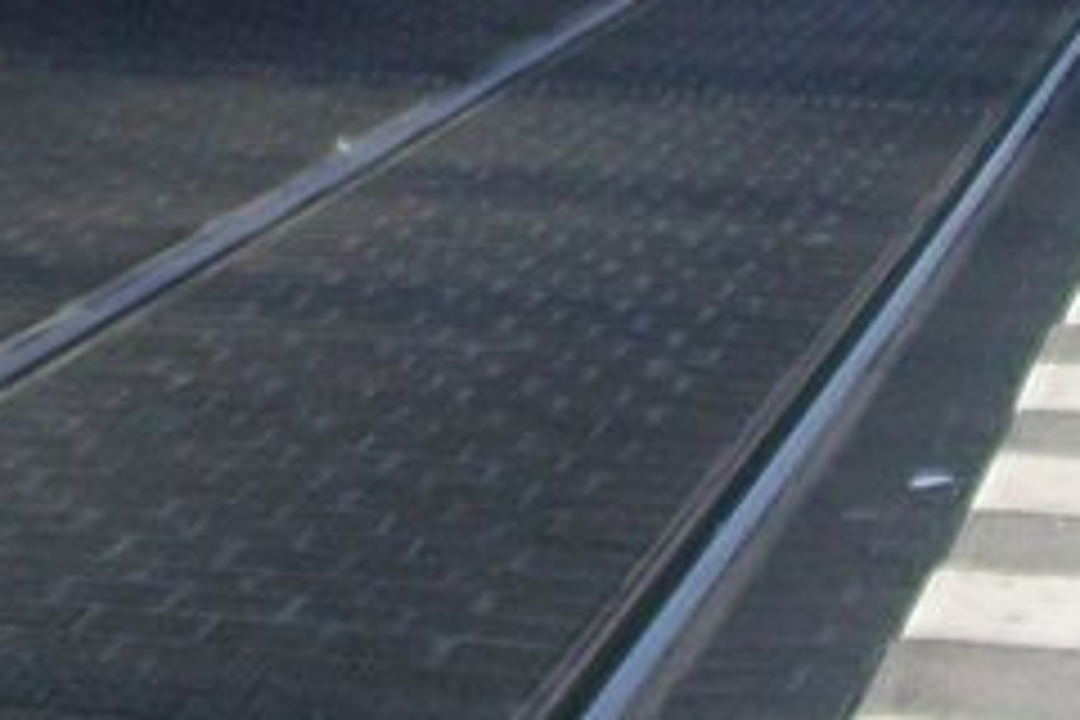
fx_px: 5610
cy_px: -63
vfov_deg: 7.3
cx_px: -202
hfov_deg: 10.8
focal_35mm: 187
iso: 64
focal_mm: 6
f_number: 2.7
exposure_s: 1/500
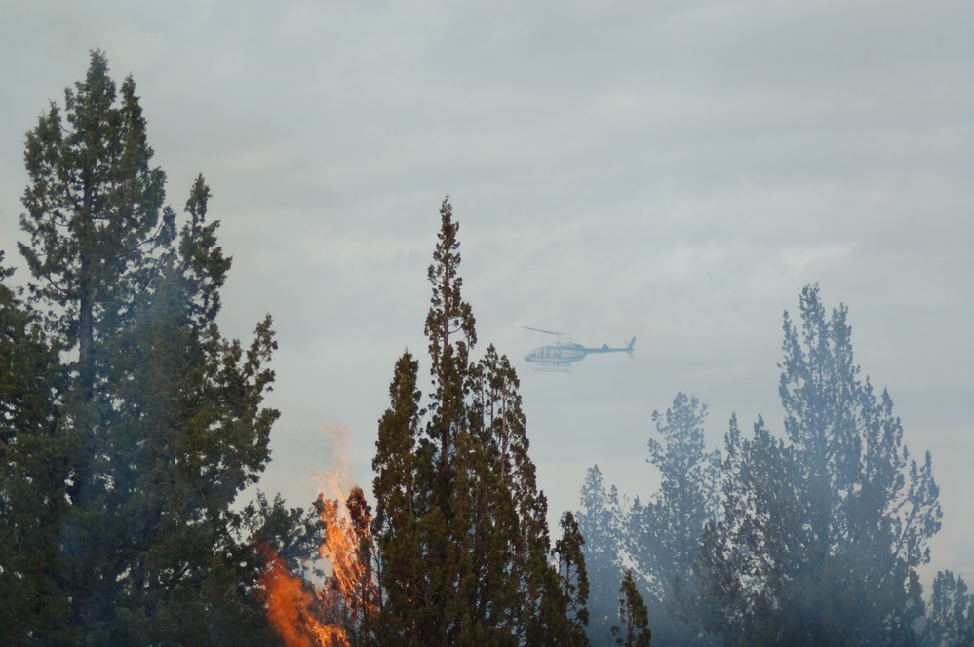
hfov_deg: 19.5
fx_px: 2838
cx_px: 487
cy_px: 324
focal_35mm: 105
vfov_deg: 13.0
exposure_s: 1/500
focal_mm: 70
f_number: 5.6
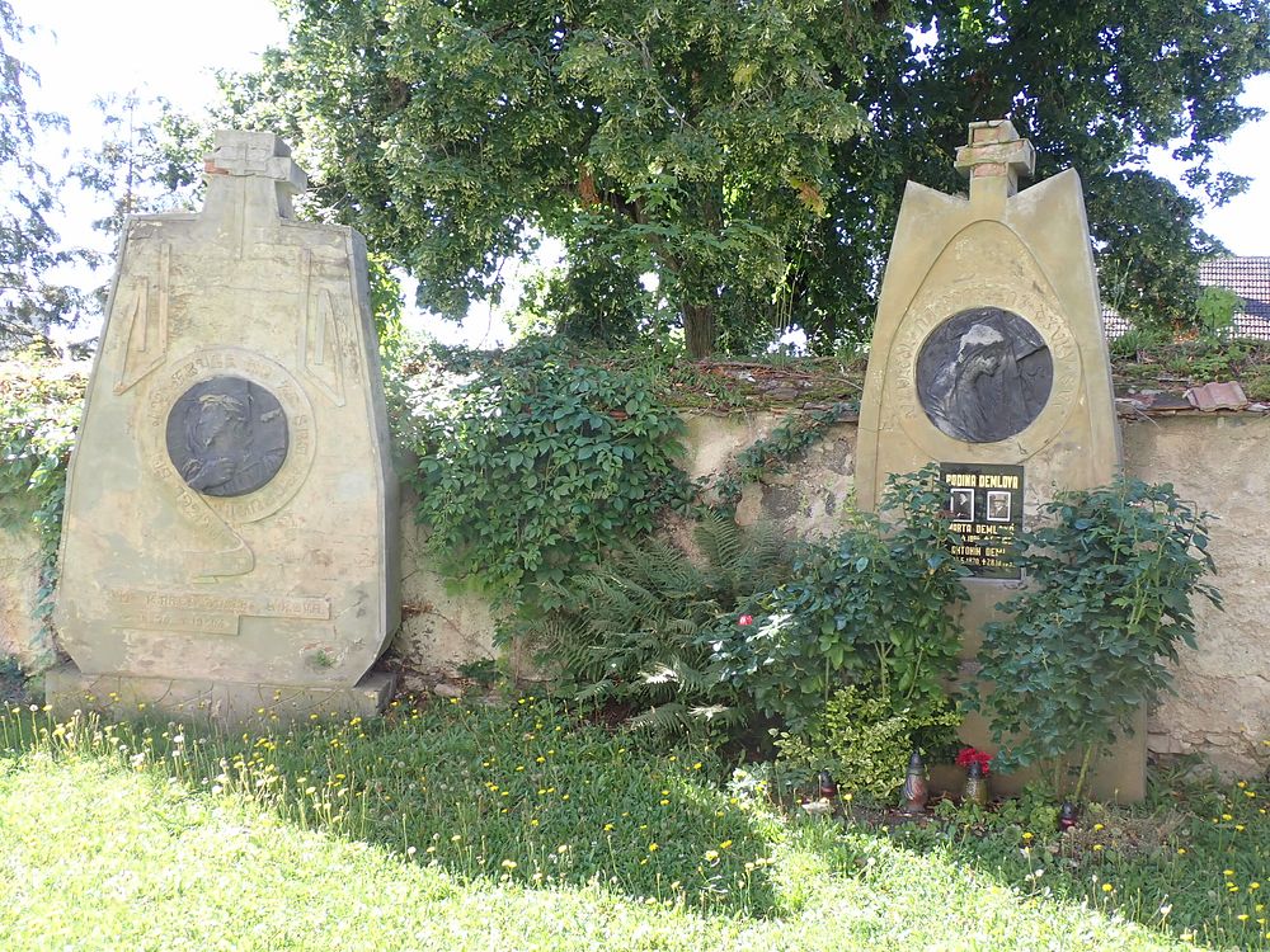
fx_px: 1174
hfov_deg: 56.8
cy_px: 476
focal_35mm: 32
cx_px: 635
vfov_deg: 44.2
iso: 100
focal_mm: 5.79
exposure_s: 1/125
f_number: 3.2
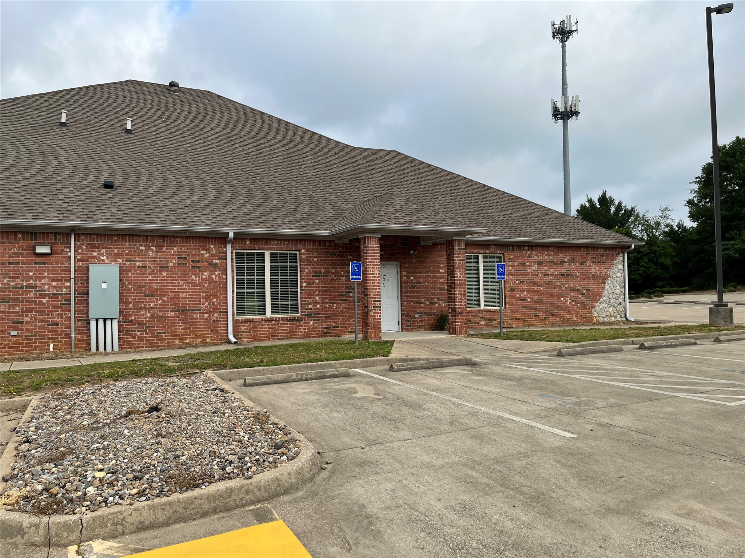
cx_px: 372
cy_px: 279
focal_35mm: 26
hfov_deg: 67.3
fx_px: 560
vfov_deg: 53.1
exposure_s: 1/1558
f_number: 1.6
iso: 50
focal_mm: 5.1
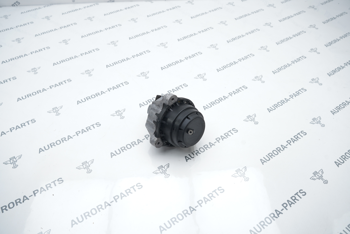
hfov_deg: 65.5
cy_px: 117
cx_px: 175
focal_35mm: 28
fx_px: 272
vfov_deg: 46.4
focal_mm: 28
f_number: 6.3
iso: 500
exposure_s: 1/125
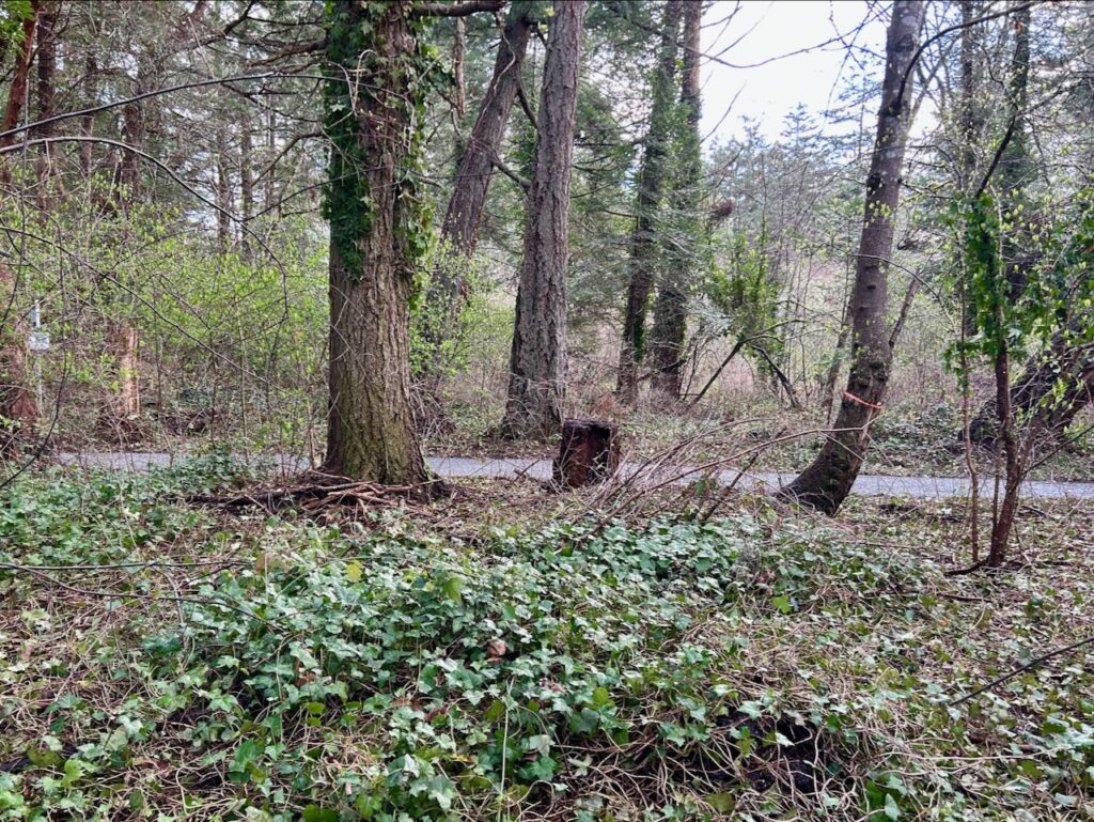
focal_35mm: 26
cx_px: 547
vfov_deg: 53.1
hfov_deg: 67.3
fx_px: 822
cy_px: 411
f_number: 1.5
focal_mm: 5.7
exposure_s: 1/79
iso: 125
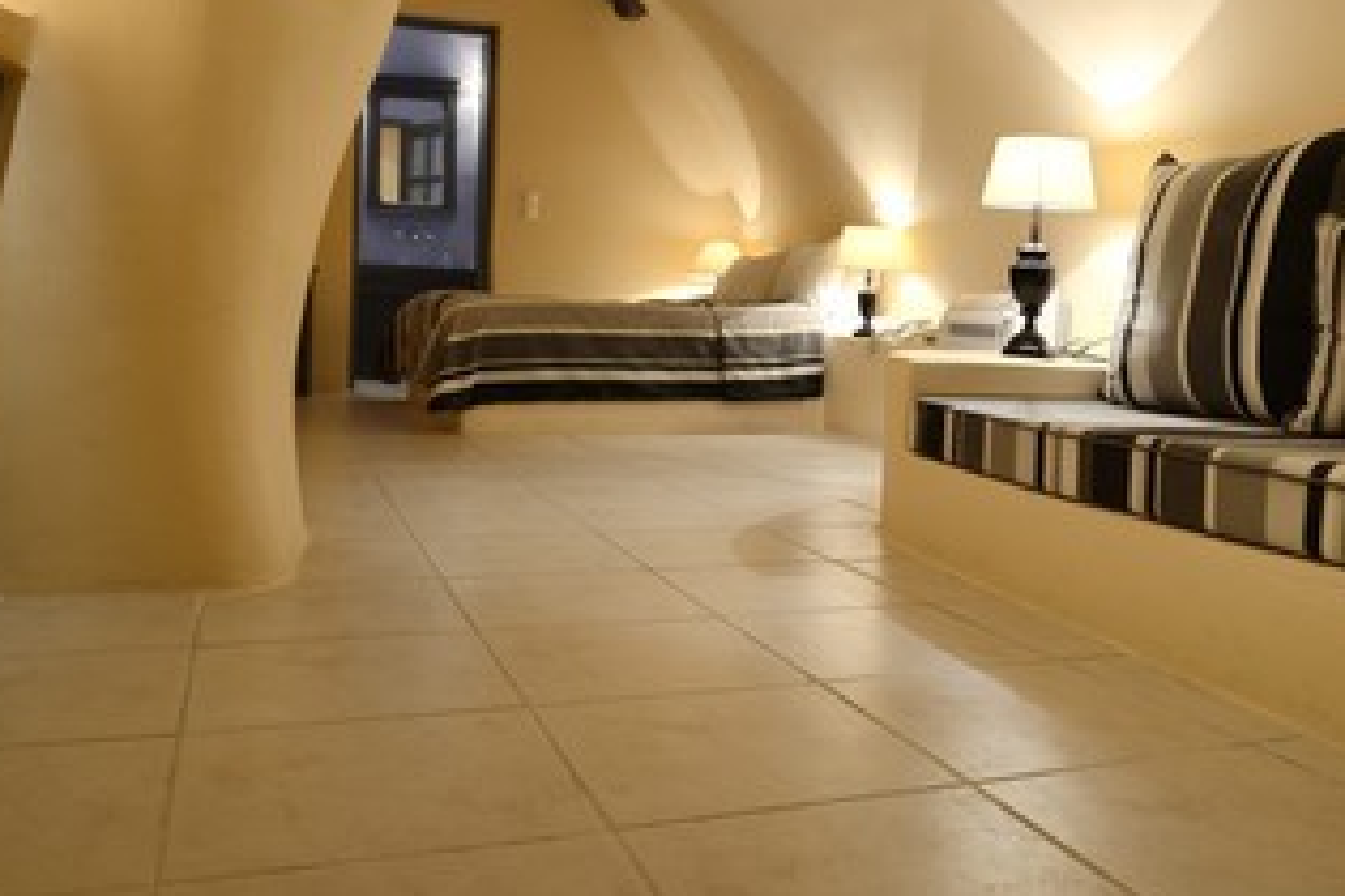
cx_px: 798
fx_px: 1195
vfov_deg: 40.9
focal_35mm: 32
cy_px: 350
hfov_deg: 58.3
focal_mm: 24
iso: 400
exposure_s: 1/5
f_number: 5.6
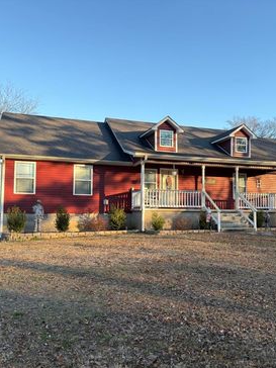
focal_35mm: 33
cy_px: 189
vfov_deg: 55.3
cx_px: 170
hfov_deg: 42.7
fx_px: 351
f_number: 1.78
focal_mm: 6.76
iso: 100
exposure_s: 1/765
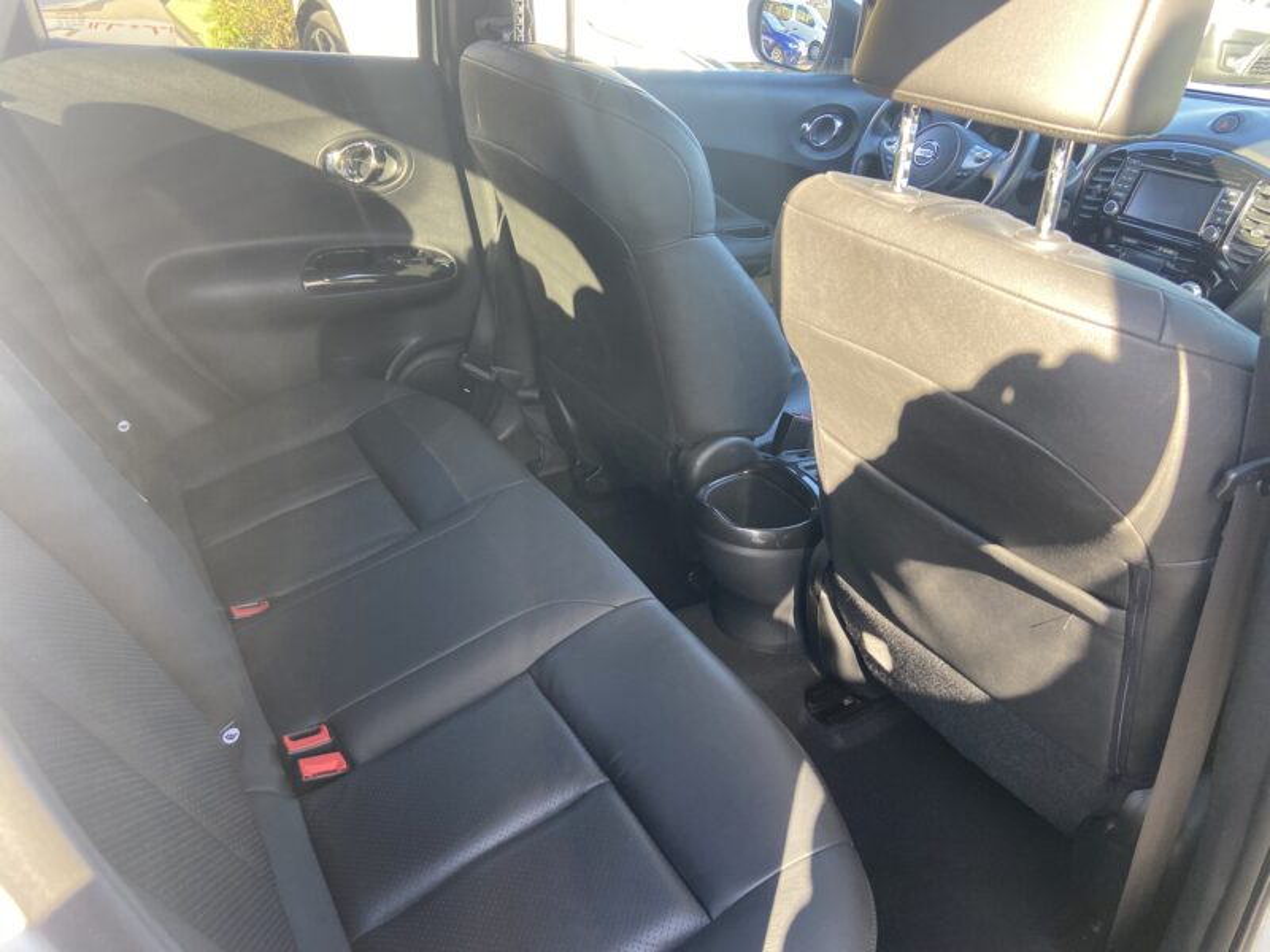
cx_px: 635
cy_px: 476
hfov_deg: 67.3
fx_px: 954
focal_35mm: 26
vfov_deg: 53.1
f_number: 1.8
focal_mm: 4.25
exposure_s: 1/121
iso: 100
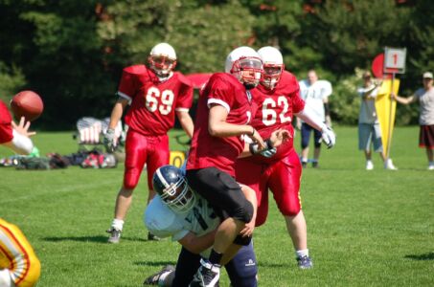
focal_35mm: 255
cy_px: 144
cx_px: 217
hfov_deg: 8.1
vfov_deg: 5.4
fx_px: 3068
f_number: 4.8
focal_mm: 170
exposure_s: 1/1000
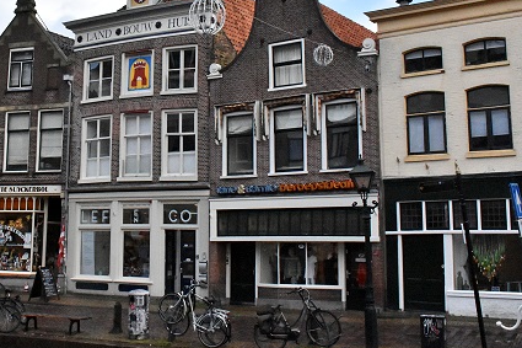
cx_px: 183
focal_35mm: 49
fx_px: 706
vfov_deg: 27.5
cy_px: 116
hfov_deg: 40.2
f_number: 11
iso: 8000
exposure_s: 1/8000
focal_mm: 23
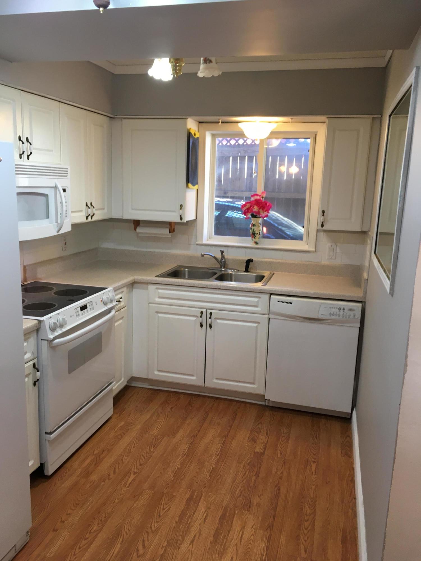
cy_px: 280
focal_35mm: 29
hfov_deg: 48.2
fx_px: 470
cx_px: 210
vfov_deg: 61.7
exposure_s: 1/30
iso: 50
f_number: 2.2
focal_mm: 4.15
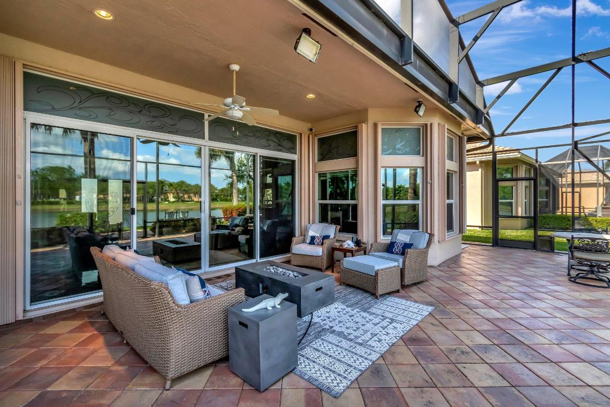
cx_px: 305
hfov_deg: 100.4
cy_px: 204
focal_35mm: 15
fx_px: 254
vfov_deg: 77.3
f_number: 8
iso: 1000
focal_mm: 10
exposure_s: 1/320
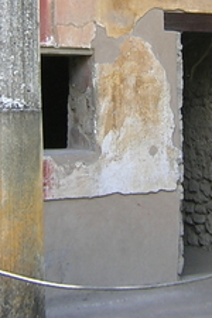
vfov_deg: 19.8
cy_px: 4
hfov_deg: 13.7
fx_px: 883
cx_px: 127
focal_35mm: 100
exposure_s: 1/184
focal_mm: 4.7
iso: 100
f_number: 2.6
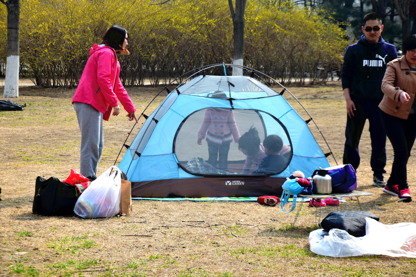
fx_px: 1473
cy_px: 138
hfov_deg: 16.1
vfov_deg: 10.8
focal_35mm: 128
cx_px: 208
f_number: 6.3
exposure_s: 1/640
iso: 400
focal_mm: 85
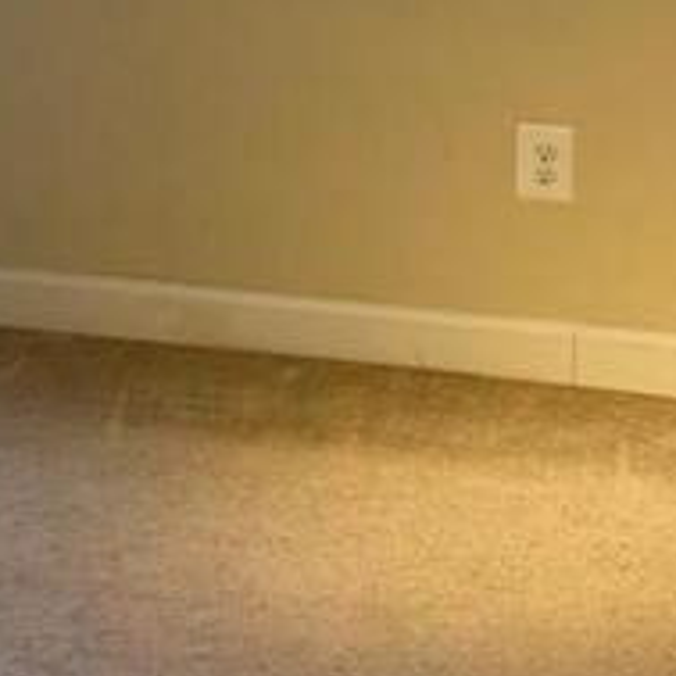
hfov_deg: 10.5
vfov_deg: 10.6
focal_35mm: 162
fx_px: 3579
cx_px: -272
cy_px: -111
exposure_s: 1/60
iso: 250
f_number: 1.78
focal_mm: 6.76
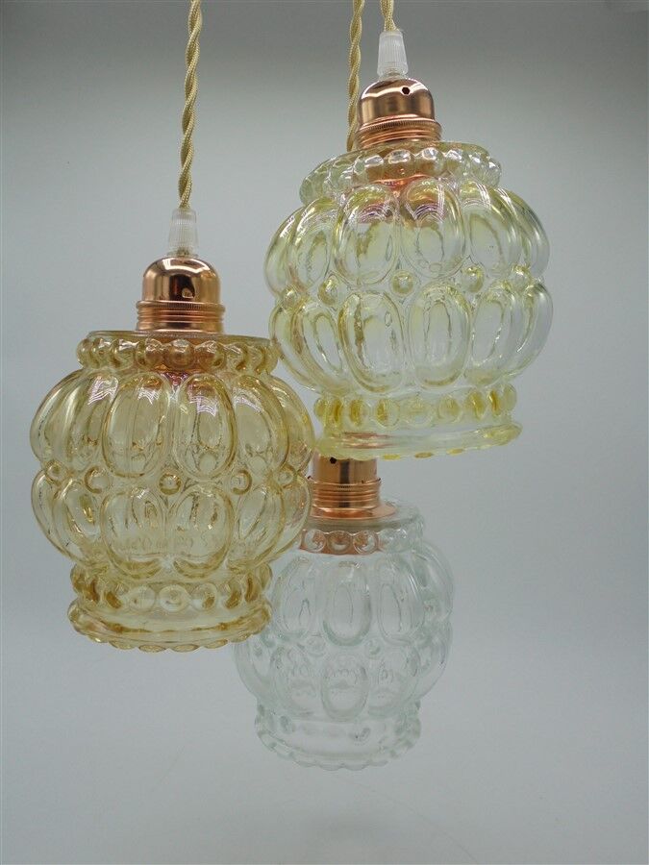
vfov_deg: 54.0
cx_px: 324
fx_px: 850
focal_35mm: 34
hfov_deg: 41.8
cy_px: 432
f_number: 4
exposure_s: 1/160
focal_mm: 6.1
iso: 100
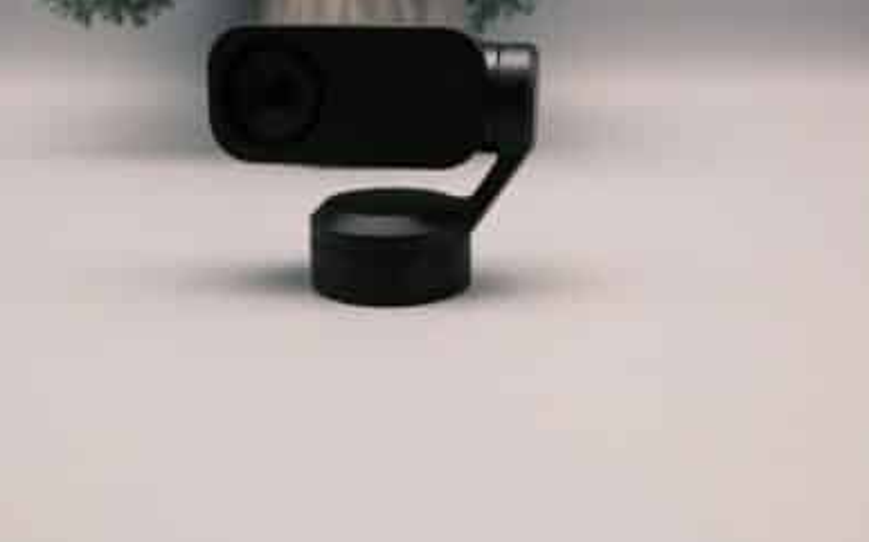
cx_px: 434
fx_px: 805
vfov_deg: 37.2
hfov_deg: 56.7
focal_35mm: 34
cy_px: 254
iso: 640
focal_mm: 22
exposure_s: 1/100
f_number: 8
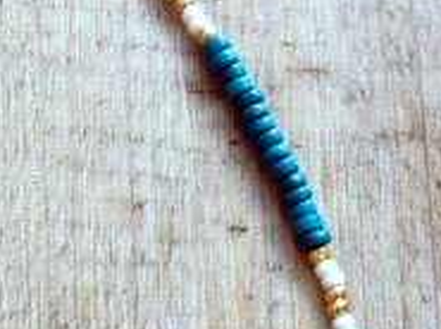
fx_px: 1322
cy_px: 434
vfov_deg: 13.6
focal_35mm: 104
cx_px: -198
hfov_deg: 17.3
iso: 400
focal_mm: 5.3
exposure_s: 1/50
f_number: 2.9
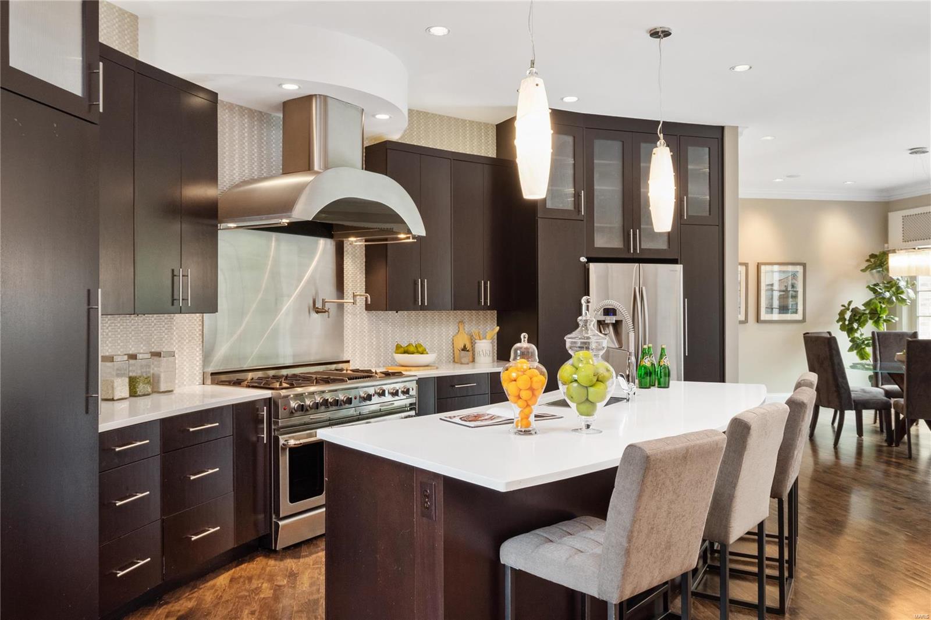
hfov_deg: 69.4
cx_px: 466
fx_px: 672
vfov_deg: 49.5
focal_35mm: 26
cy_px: 310
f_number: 8
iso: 400
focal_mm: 13
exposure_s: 1/2
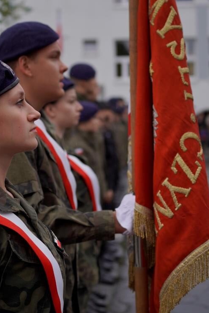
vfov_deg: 21.2
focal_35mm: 96
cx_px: 67
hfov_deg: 14.2
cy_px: 126
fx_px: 836
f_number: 4
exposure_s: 1/640
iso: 320
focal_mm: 70
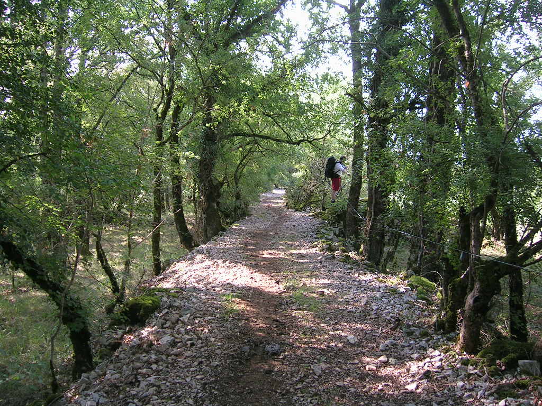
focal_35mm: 35
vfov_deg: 40.7
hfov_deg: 52.6
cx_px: 271
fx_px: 548
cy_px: 203
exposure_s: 1/74.5
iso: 50
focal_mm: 5.4
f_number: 2.8
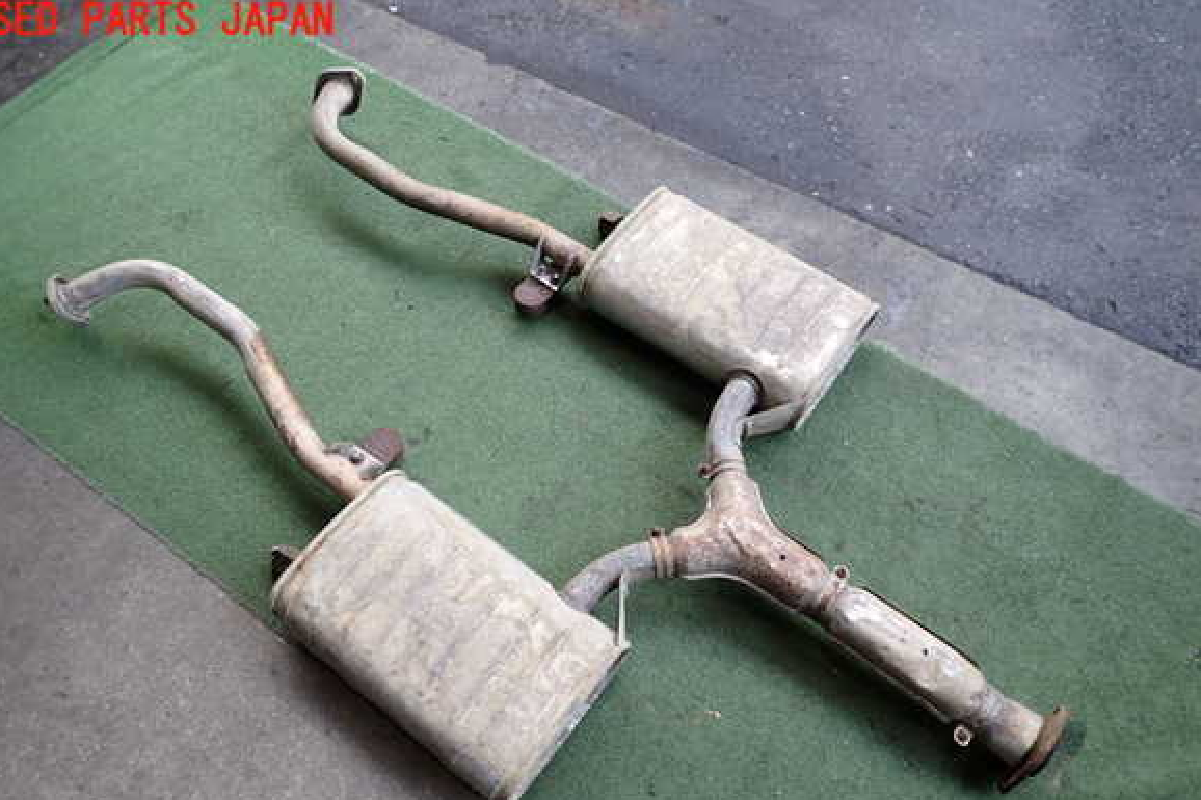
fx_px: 900
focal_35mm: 27
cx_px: 580
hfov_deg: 67.4
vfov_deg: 47.7
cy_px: 463
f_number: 2
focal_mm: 4.5
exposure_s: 1/125
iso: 125
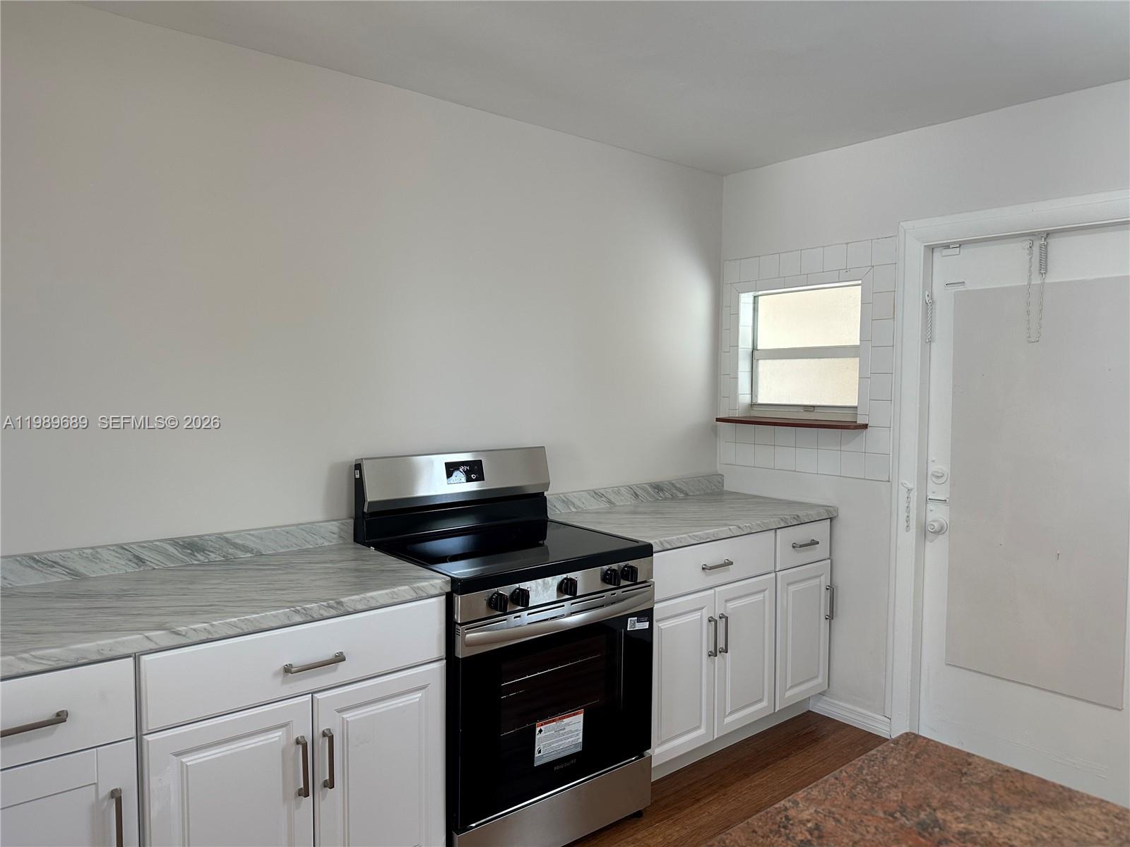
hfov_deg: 71.6
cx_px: 565
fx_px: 783
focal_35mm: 24
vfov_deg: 56.8
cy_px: 424
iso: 125
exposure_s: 1/120
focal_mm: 6.86
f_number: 1.78
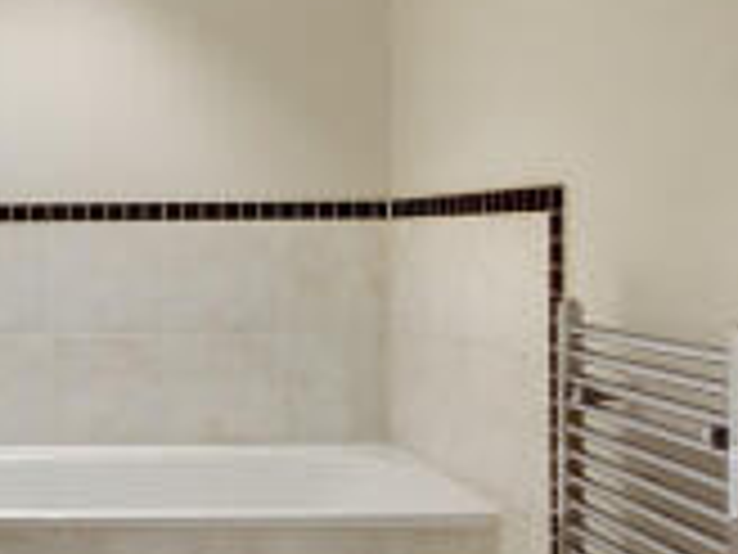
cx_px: -27
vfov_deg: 27.5
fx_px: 1130
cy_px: 254
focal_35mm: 53
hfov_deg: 32.7
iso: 800
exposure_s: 1/13
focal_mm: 19
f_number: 8
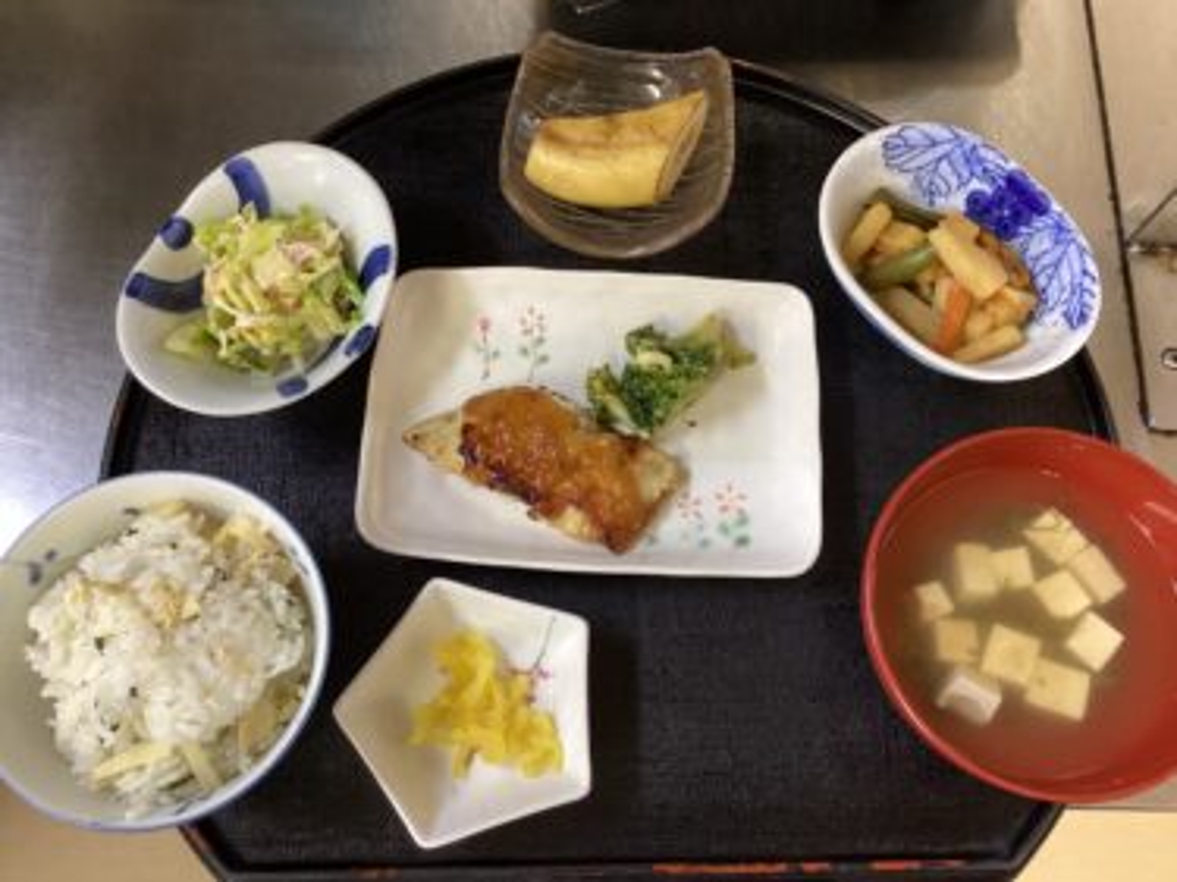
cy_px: 441
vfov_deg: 45.4
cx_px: 588
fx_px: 1054
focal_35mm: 31
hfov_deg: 58.4
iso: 250
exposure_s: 1/60
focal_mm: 3.3
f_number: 2.4
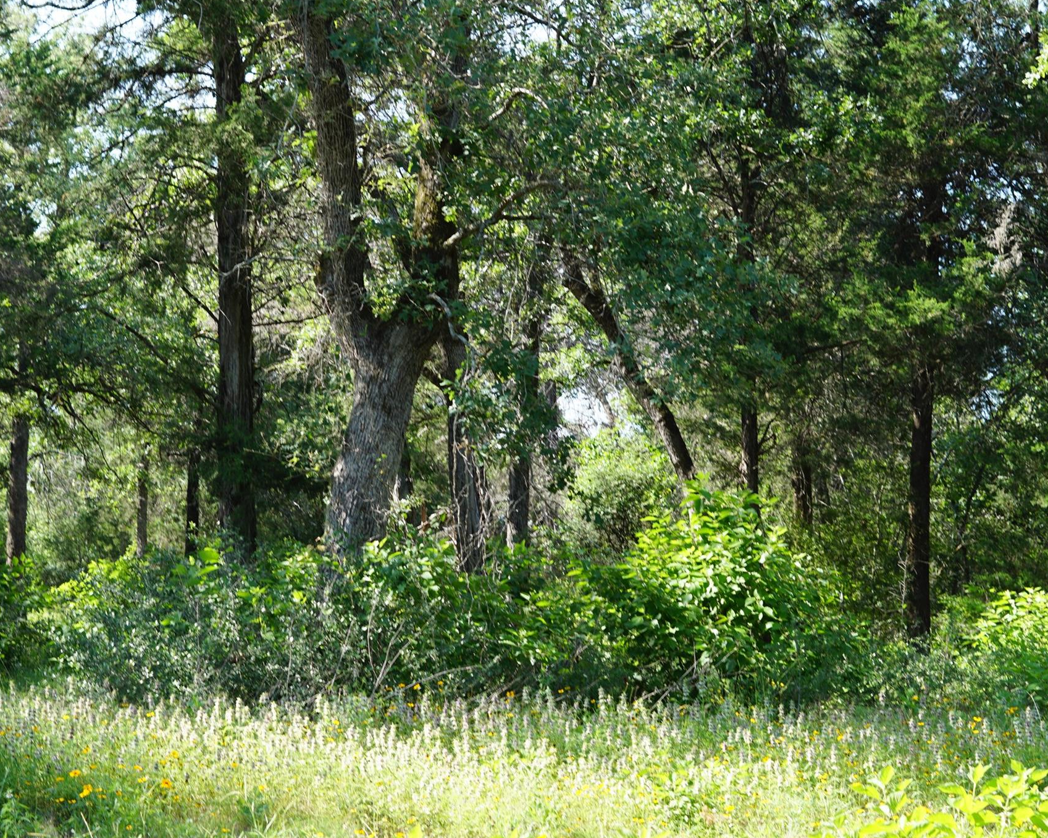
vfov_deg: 18.1
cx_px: 422
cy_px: 420
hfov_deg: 22.5
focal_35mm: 85
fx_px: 2636
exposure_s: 1/80
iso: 100
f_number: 5.6
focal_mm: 50
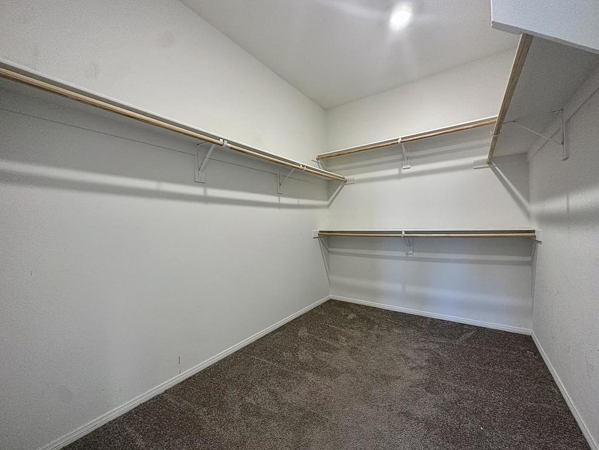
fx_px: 242
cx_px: 300
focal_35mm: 14
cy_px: 225
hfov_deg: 102.1
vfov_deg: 85.7
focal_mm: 2.22
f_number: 2.2
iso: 250
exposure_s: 1/120
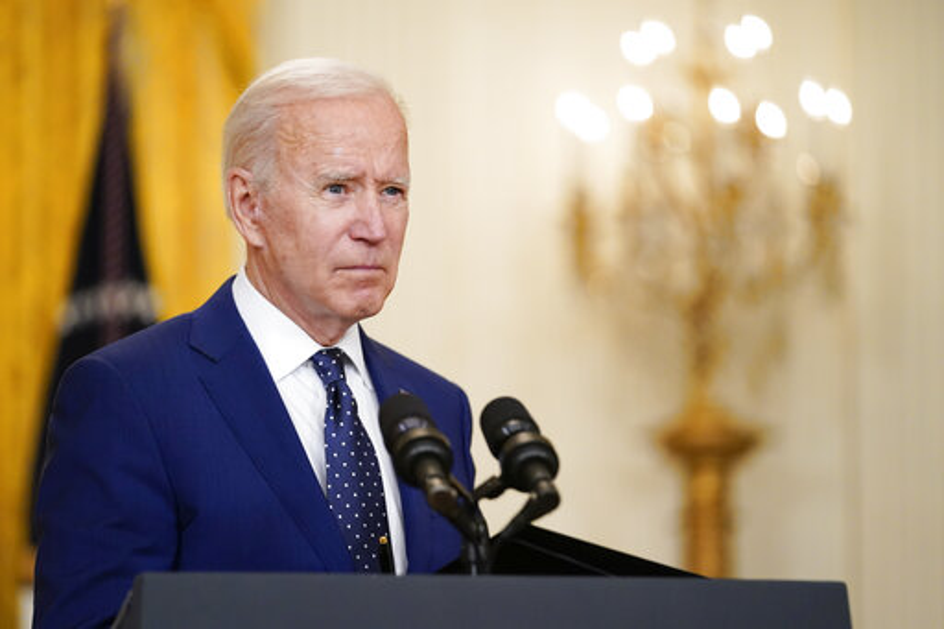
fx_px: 4325
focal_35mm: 165
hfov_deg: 12.5
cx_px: 472
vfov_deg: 8.3
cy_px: 314
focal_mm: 165
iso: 4000
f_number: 2.8
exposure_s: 1/400
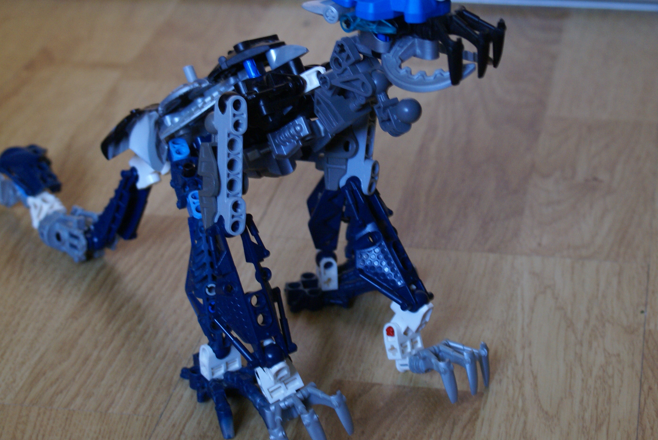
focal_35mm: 94
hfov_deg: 21.7
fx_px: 1714
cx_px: 377
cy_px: 154
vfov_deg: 14.6
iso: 400
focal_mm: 45
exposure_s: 1/10
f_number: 5.6
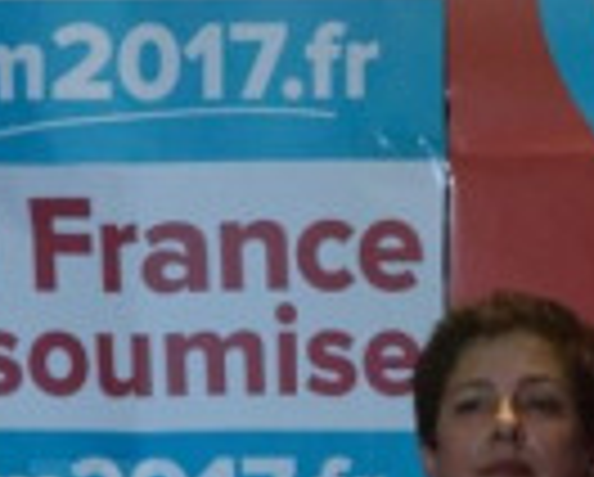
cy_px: 670
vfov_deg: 1.9
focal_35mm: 832
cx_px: 1233
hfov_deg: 2.3
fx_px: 14648
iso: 1250
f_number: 5.6
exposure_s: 1/125
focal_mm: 98
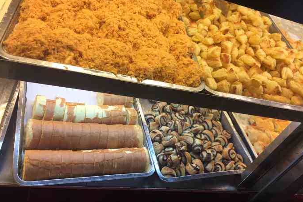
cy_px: 87
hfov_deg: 60.3
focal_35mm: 31
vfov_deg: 42.2
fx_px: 261
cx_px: 154
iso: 40
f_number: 2.2
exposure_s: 1/50
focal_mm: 4.15
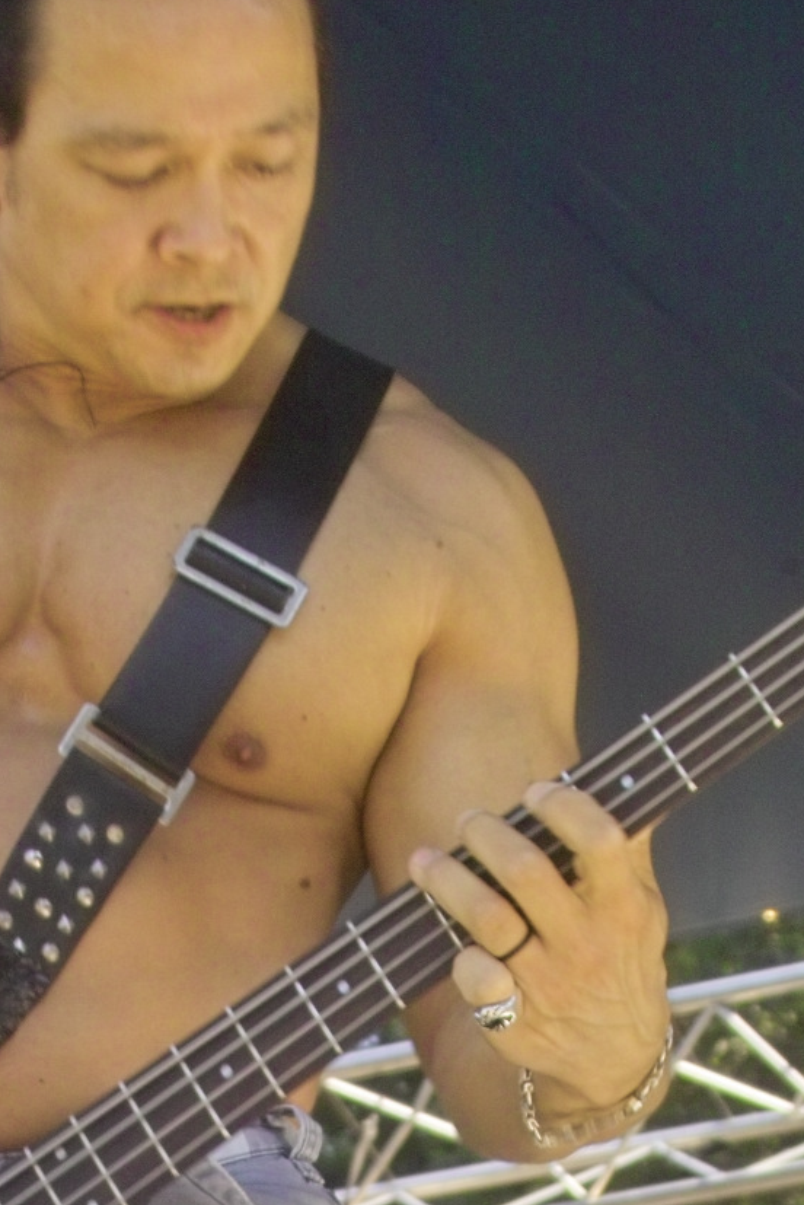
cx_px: 38
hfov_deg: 8.6
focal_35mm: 159
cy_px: 1421
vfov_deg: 12.6
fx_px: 5322
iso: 200
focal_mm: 34
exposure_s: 1/90
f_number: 8
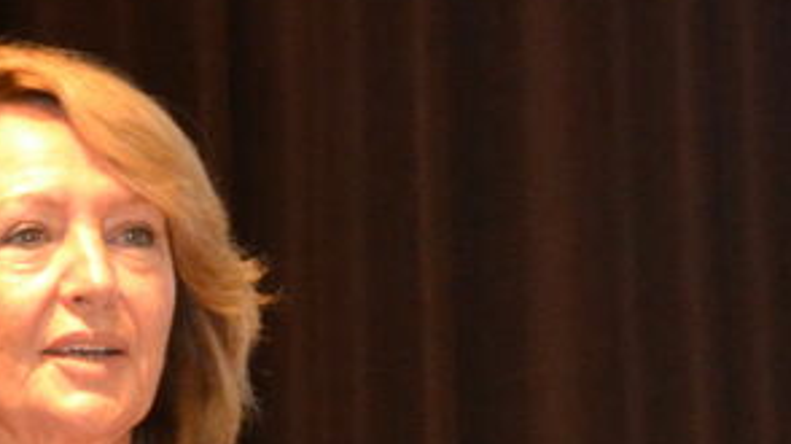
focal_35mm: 274
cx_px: 474
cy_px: 591
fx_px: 5744
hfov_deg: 7.9
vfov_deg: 4.4
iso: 3200
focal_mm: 40
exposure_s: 1/60
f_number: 5.3
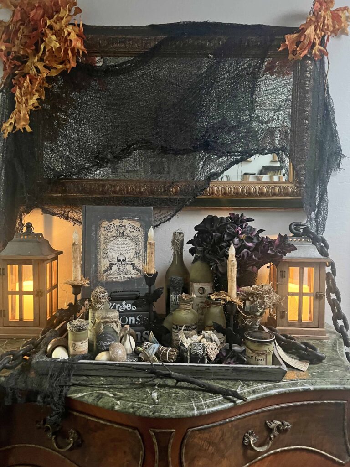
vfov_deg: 67.3
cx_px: 175
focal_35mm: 26
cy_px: 234
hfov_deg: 53.1
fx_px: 351
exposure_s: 1/30
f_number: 1.5
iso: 640
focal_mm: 5.7
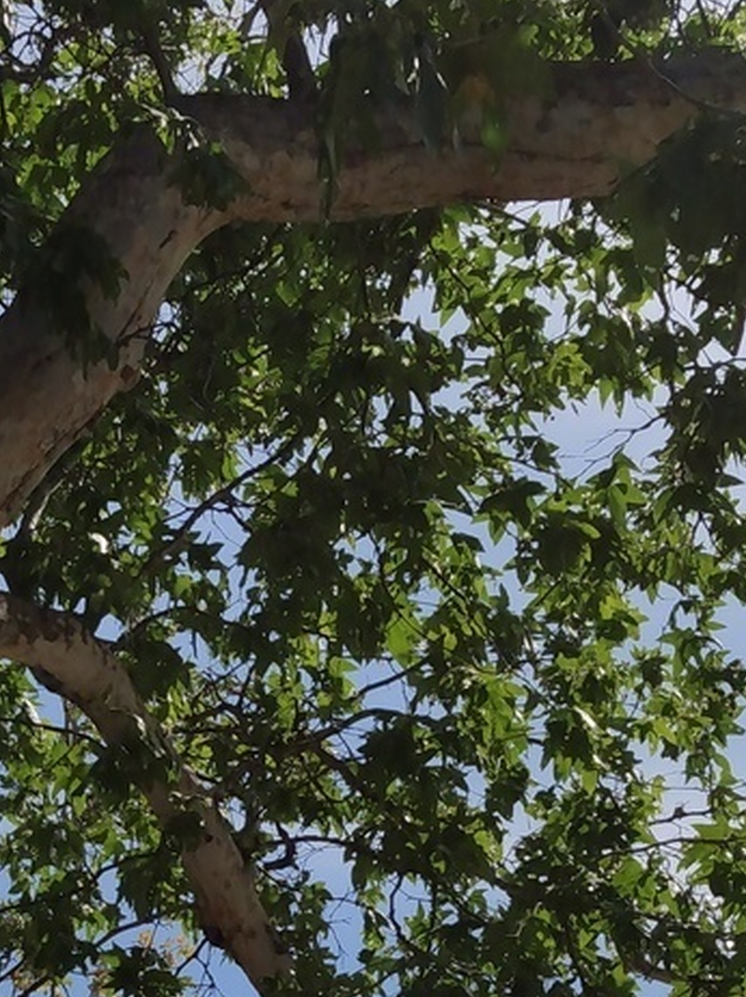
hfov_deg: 22.4
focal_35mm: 65
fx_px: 1869
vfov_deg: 28.8
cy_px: 883
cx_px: 204
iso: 100
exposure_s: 1/3912
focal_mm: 3.54
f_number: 2
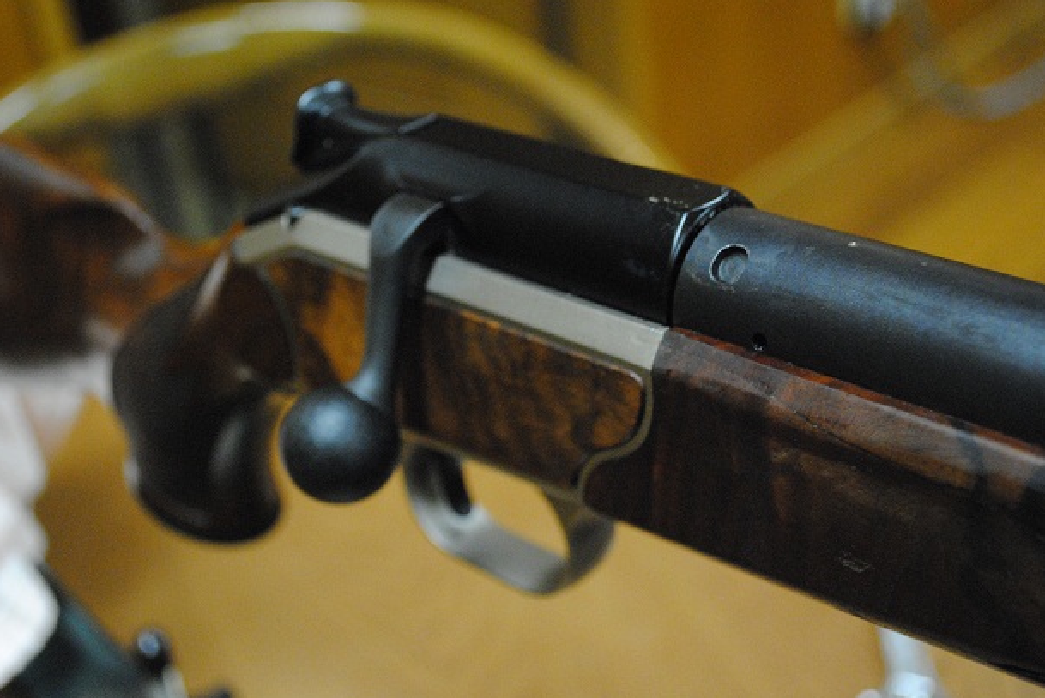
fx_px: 1598
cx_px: 522
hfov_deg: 36.2
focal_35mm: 55
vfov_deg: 24.7
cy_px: 349
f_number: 5
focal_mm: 36
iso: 1600
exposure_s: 1/25
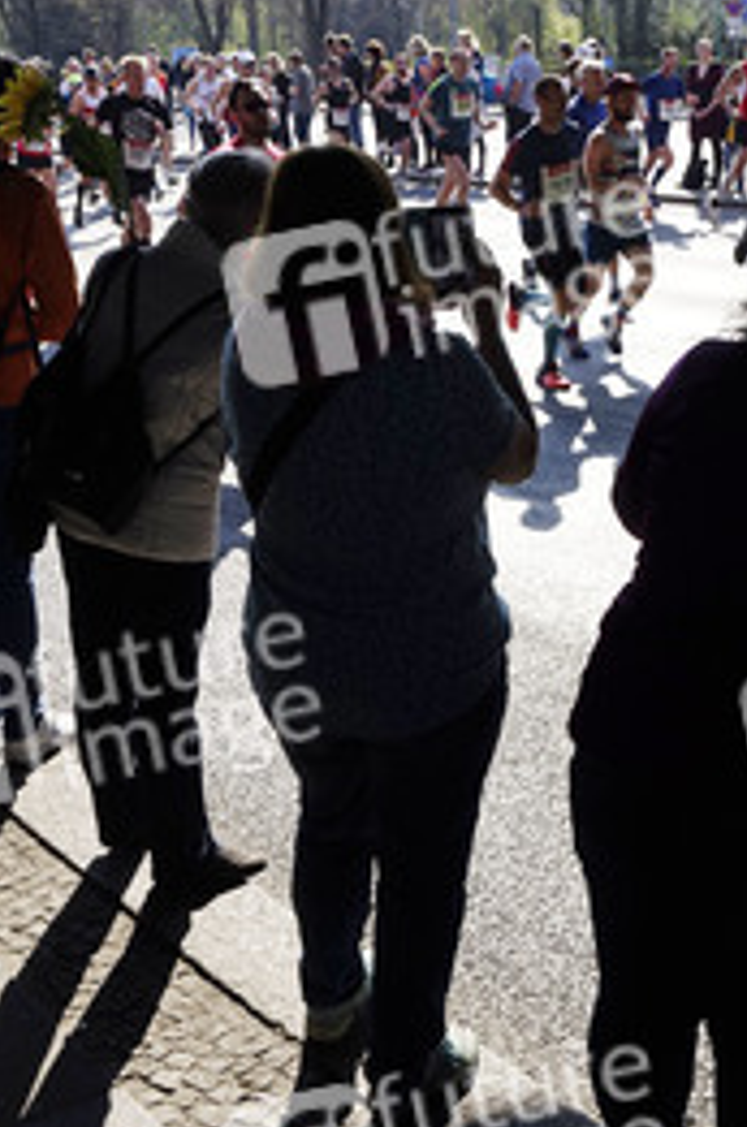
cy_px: 501
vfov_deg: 42.7
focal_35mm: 46
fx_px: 1437
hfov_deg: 28.7
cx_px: 570
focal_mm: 11.13
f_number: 5
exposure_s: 1/320
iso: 100
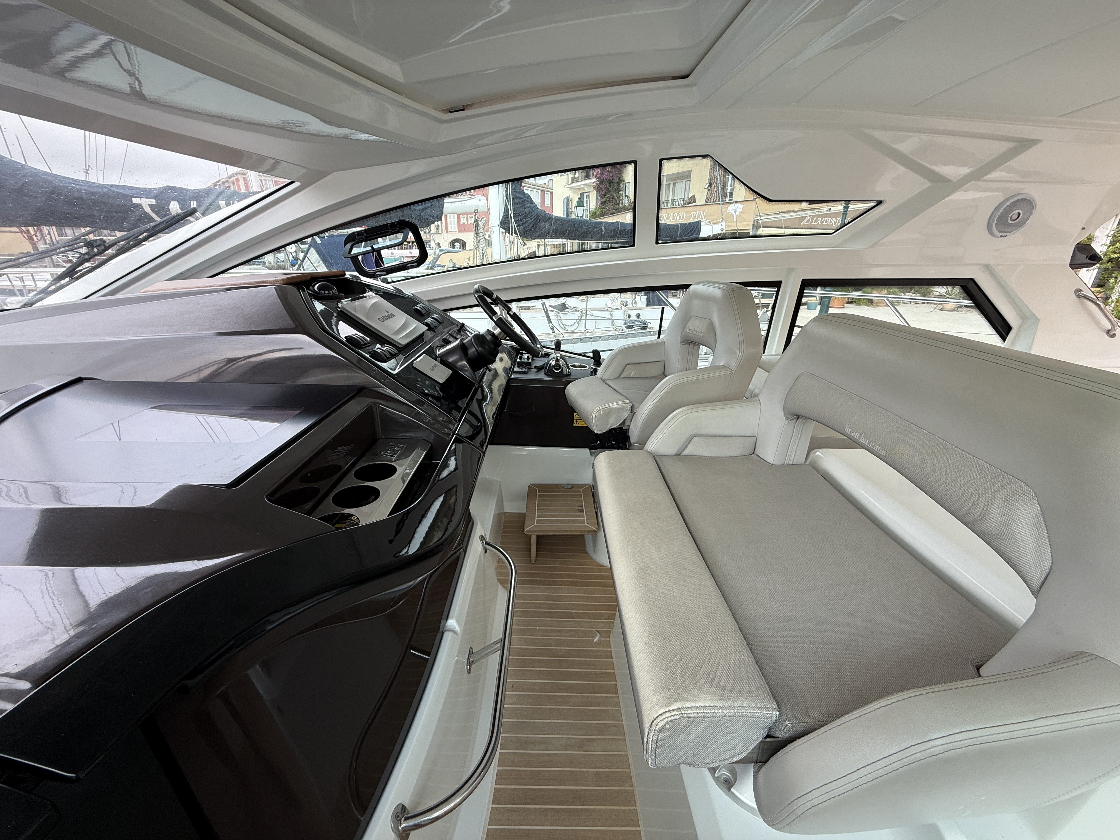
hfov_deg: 102.1
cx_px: 560
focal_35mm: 14
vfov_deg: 85.7
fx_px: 453
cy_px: 420
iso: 50
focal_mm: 2.22
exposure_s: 1/99
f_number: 2.2
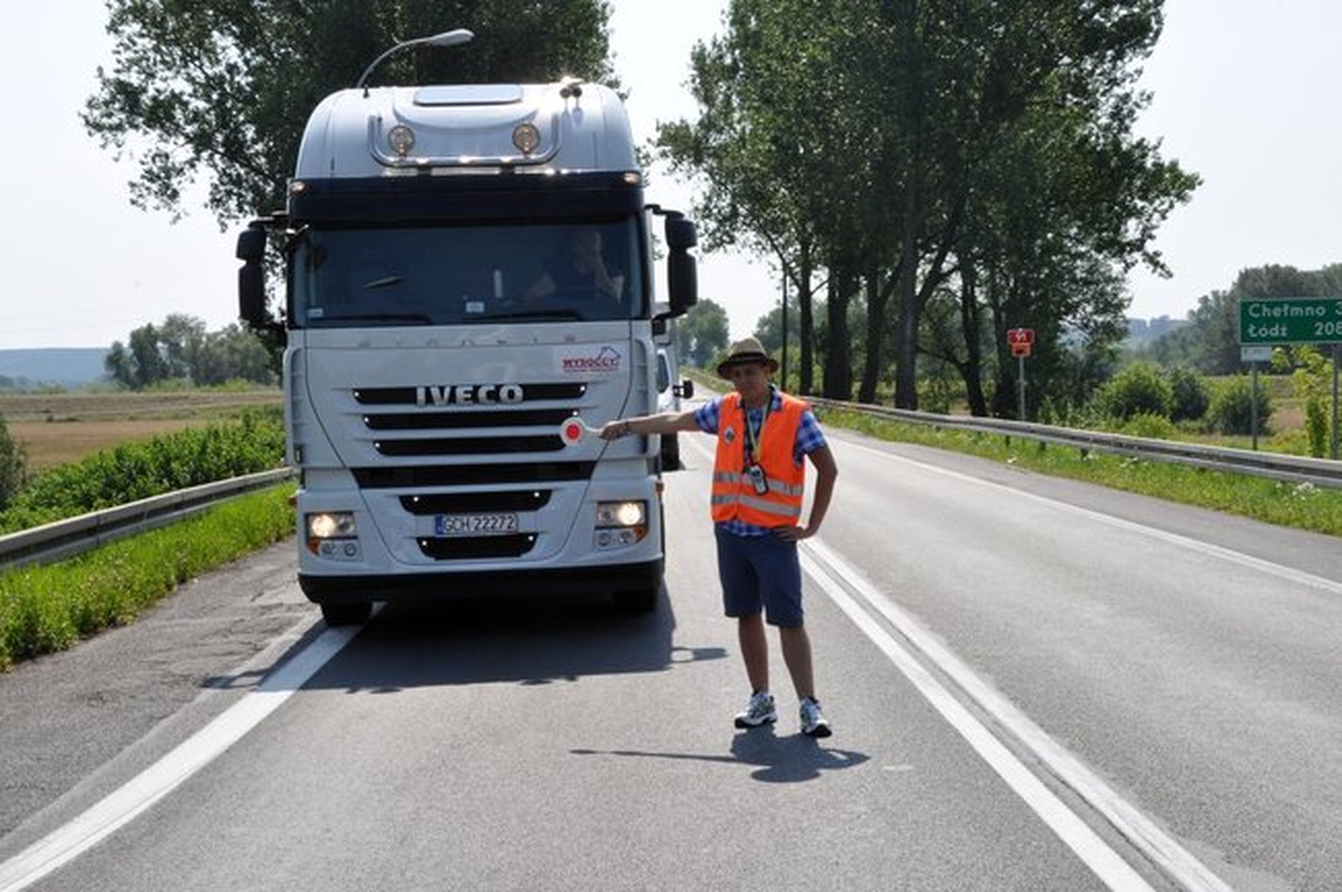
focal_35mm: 66
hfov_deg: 30.5
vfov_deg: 20.6
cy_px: 446
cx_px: 671
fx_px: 2458
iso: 200
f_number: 29
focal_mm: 44
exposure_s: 1/60
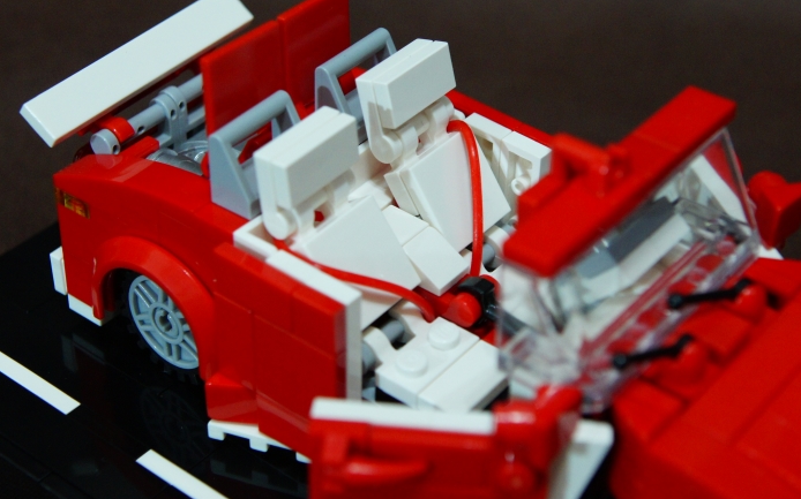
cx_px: 412
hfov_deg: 22.8
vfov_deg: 14.3
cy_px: 197
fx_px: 1986
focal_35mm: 91
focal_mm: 50
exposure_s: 1/20
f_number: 6.3
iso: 1600
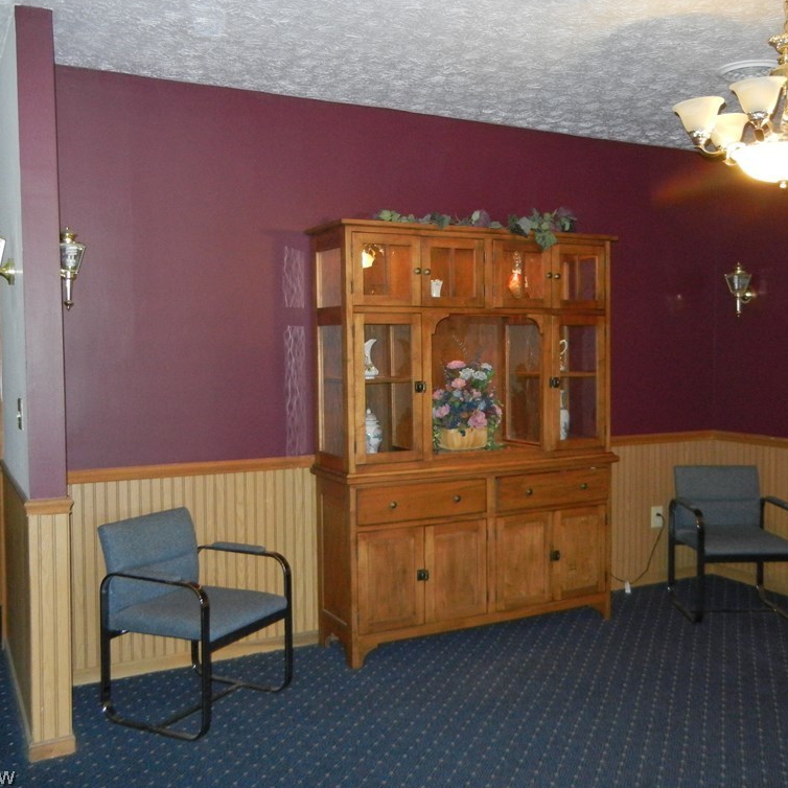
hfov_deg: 46.0
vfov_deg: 46.0
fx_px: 927
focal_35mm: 36
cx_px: 442
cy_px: 392
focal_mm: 5.4
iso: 800
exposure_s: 1/30
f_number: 3.5
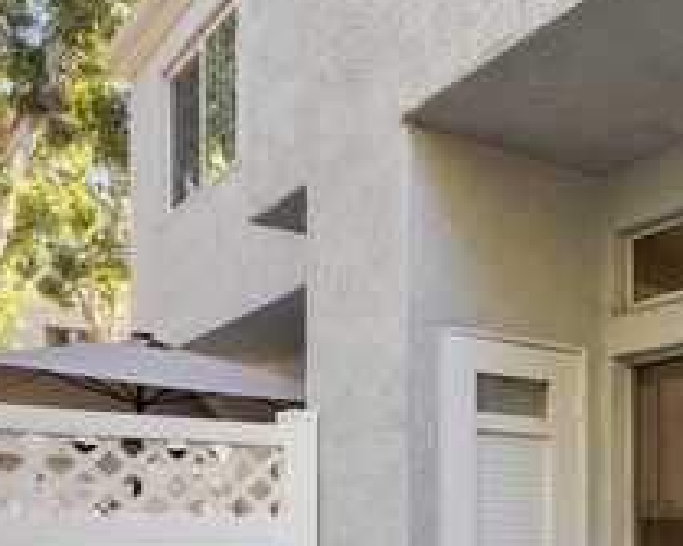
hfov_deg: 35.7
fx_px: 929
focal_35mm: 46
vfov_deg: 30.0
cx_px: 712
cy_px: 571
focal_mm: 16
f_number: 9
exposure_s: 1/30
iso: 1600
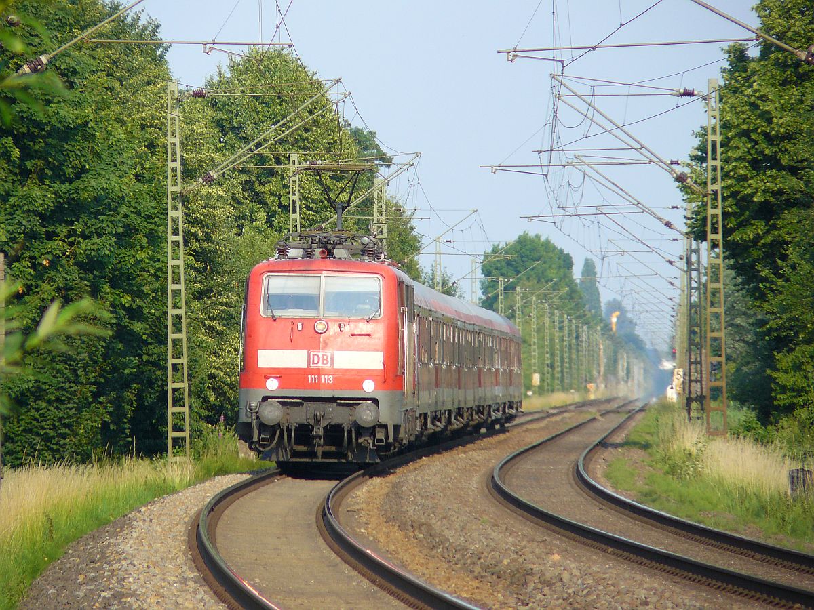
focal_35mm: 432
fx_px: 10159
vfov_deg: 3.4
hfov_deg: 4.6
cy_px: 305
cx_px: 407
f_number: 3.6
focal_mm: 72
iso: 100
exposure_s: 1/500
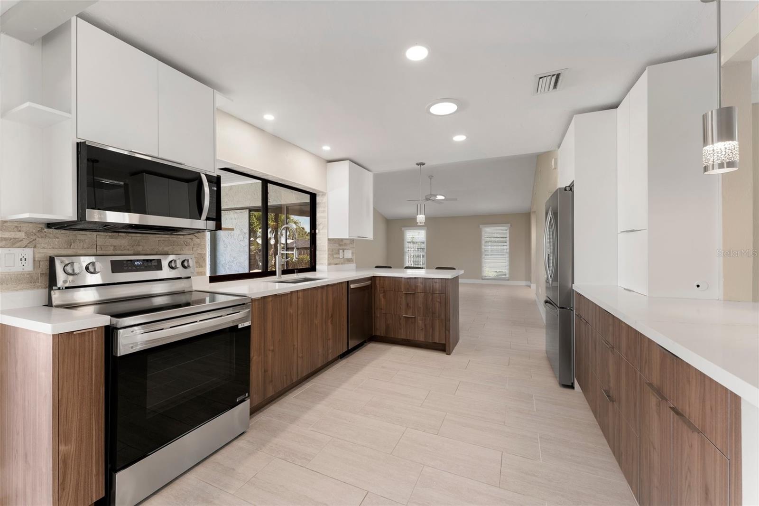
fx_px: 295
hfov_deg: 104.3
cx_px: 380
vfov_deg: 81.2
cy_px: 253
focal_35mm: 14
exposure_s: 1/6
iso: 400
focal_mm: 14
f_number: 6.3
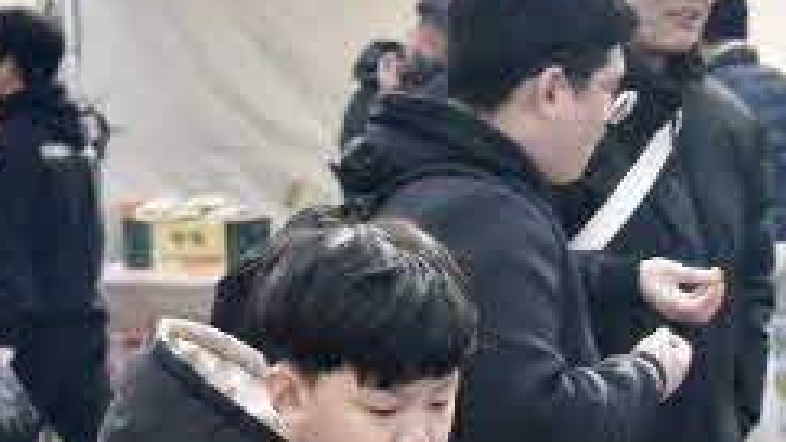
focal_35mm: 106
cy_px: 462
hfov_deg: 19.2
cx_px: 909
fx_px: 2209
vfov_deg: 11.3
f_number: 5
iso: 200
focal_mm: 35
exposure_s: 1/800
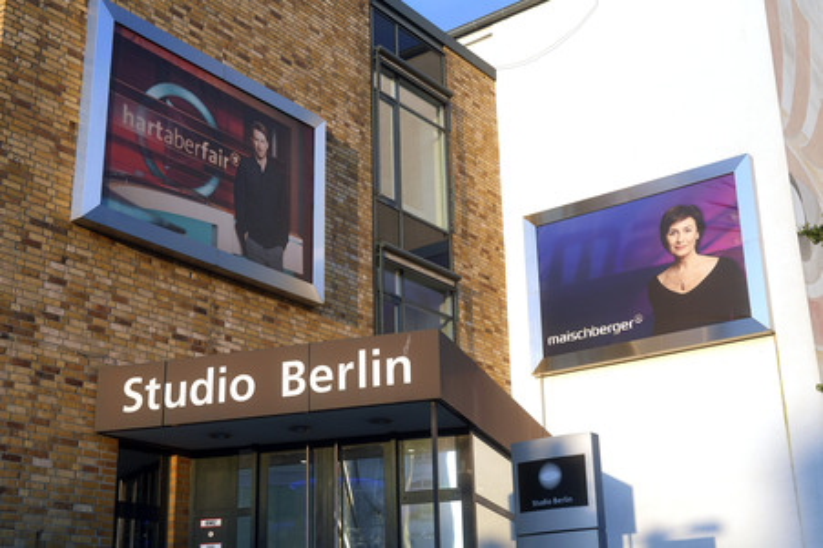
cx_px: 412
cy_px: 274
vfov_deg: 29.8
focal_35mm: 45
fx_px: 1028
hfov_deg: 43.6
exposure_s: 1/125
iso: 100
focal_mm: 30
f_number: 5.6
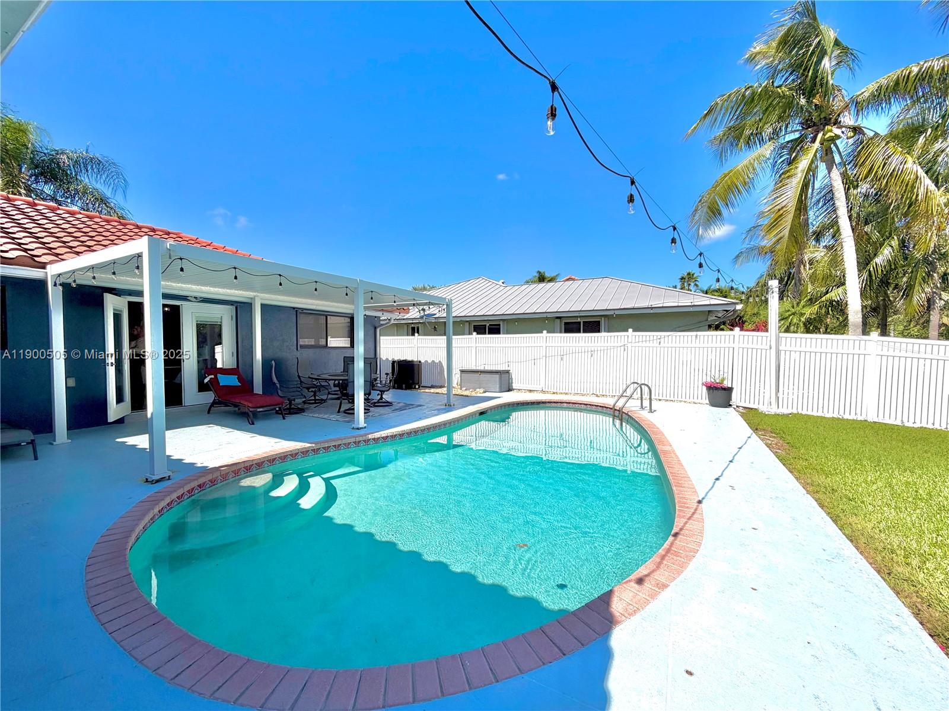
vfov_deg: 85.7
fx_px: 384
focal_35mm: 14
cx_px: 474
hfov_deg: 102.1
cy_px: 356
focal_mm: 2.22
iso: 25
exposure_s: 1/1572
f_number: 2.2
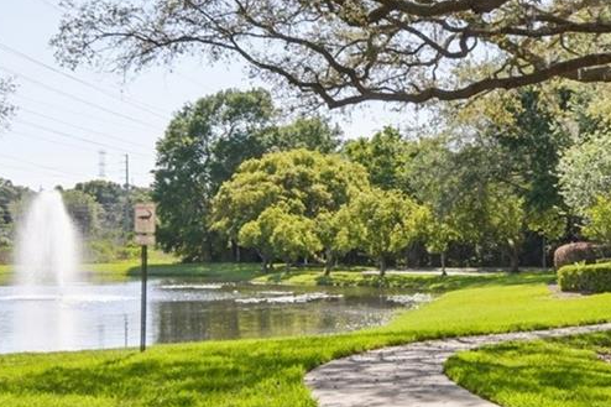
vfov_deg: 16.8
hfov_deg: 24.7
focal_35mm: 81
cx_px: 479
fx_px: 1374
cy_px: 257
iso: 400
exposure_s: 1/1000
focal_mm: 25
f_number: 8
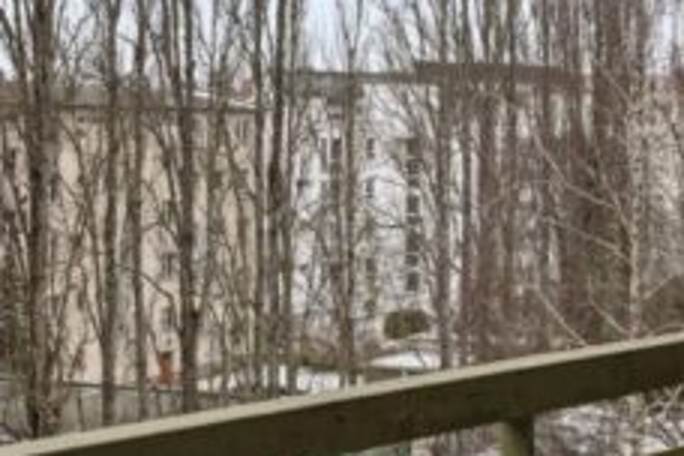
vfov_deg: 21.4
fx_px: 1197
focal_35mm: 63
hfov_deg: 28.5
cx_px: 783
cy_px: 128
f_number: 8
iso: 400
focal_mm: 14
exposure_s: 1/800
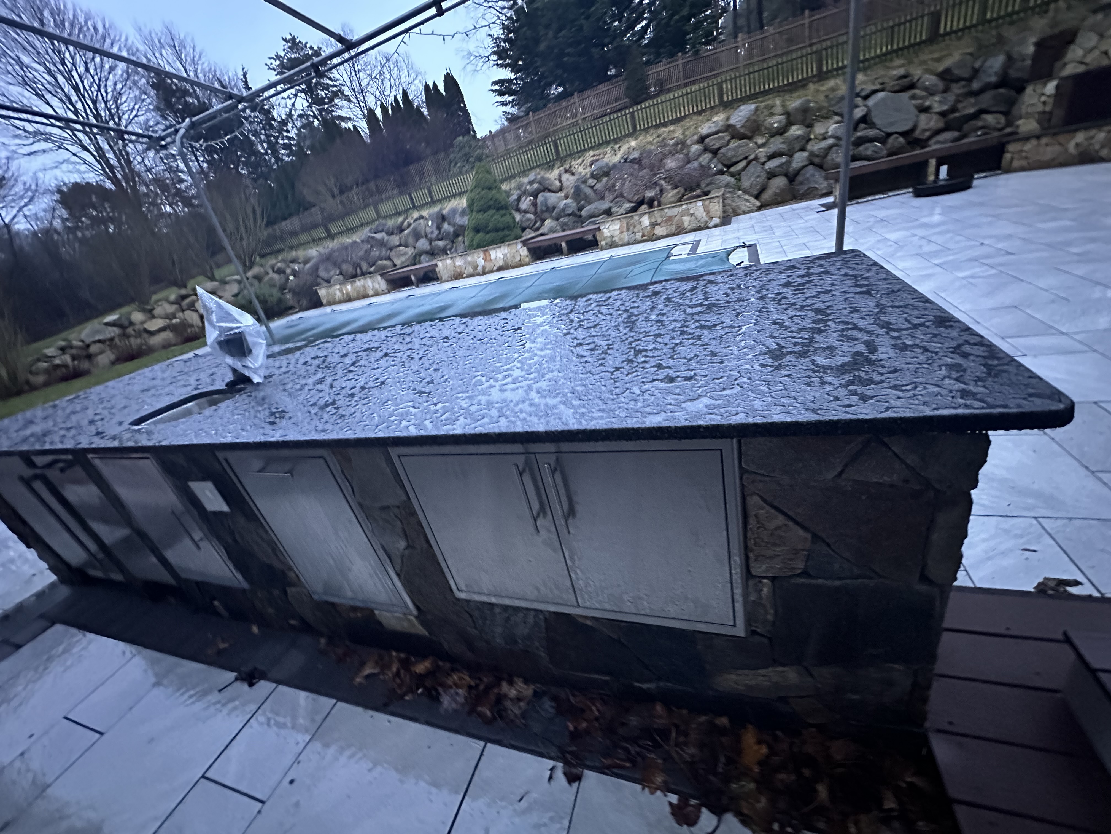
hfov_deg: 102.1
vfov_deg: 85.7
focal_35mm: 14
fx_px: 449
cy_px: 417
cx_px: 556
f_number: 2.2
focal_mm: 2.22
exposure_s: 1/48
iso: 1250
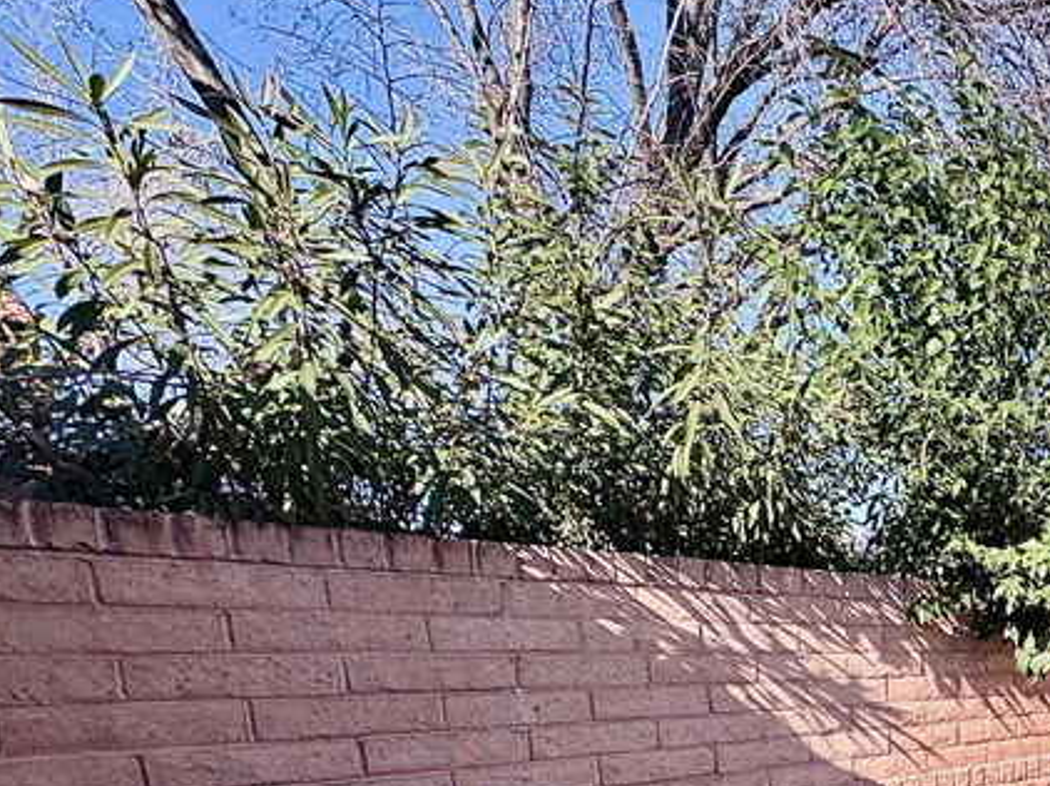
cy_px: 881
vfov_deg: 35.3
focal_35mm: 34
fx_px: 1031
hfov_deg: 43.3
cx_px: 1127
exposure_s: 1/1323
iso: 50
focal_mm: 2.22
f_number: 2.2
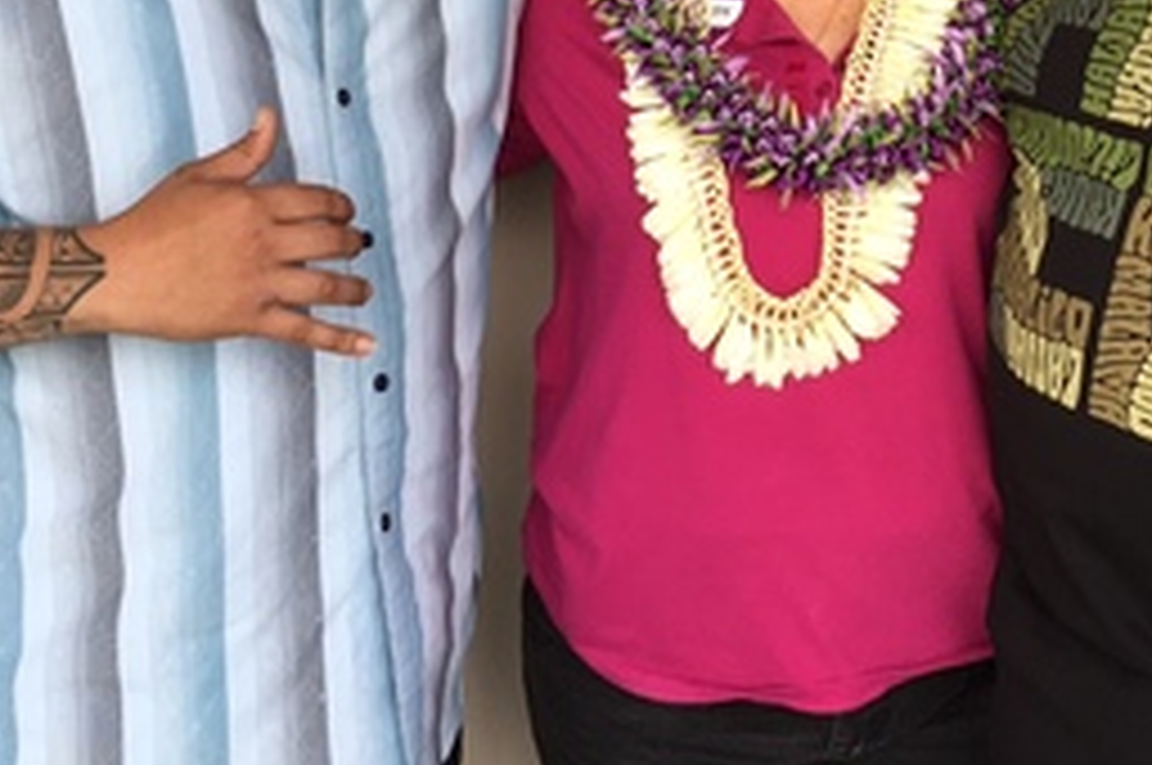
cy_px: -135
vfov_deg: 17.8
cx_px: 839
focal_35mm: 73
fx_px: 2333
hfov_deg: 27.4
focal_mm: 4.15
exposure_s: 1/120
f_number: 2.2
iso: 40
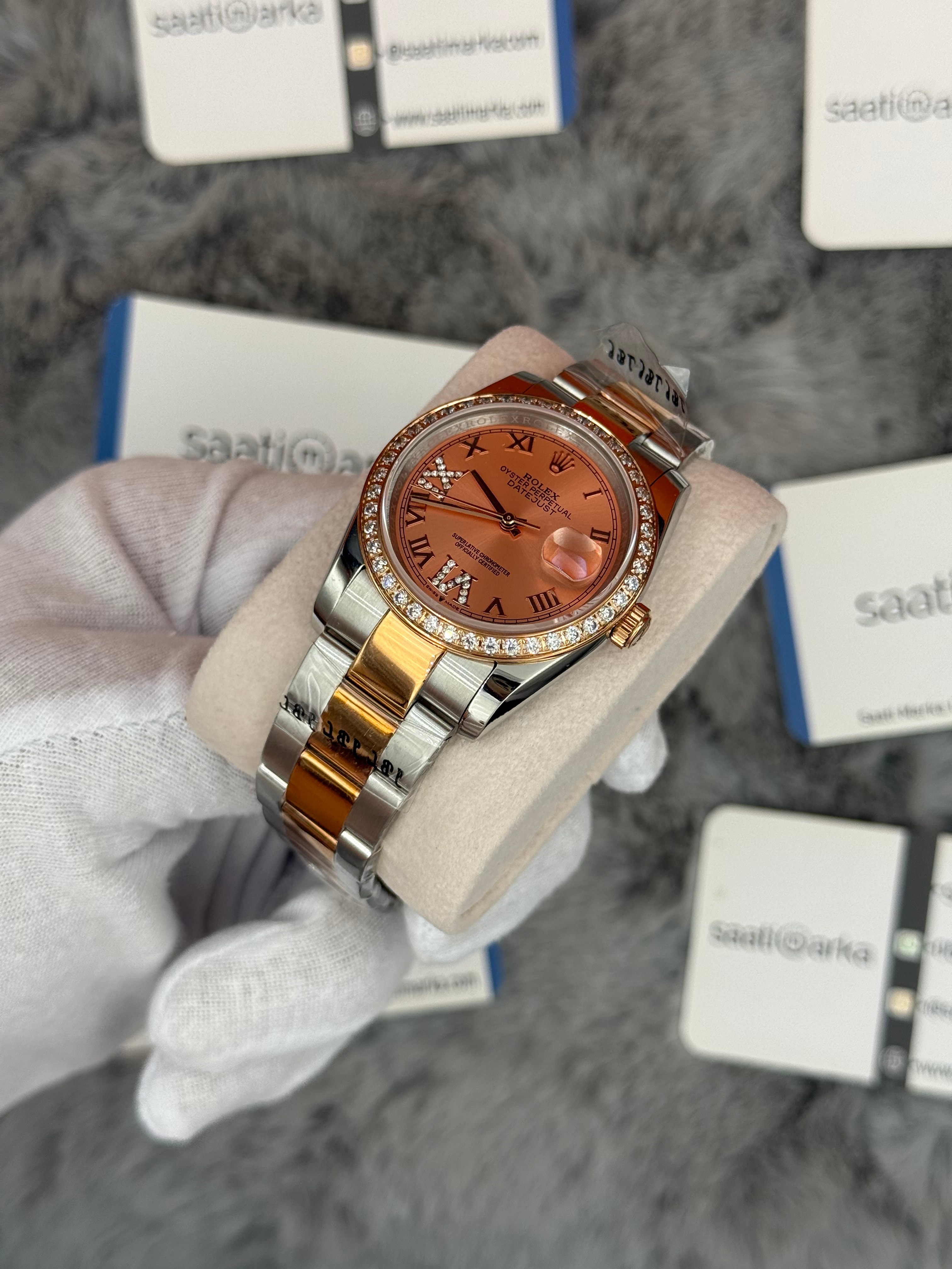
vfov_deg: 39.7
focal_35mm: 48
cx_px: 476
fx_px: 1760
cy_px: 634
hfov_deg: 30.3
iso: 64
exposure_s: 1/951
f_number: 1.78
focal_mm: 6.76
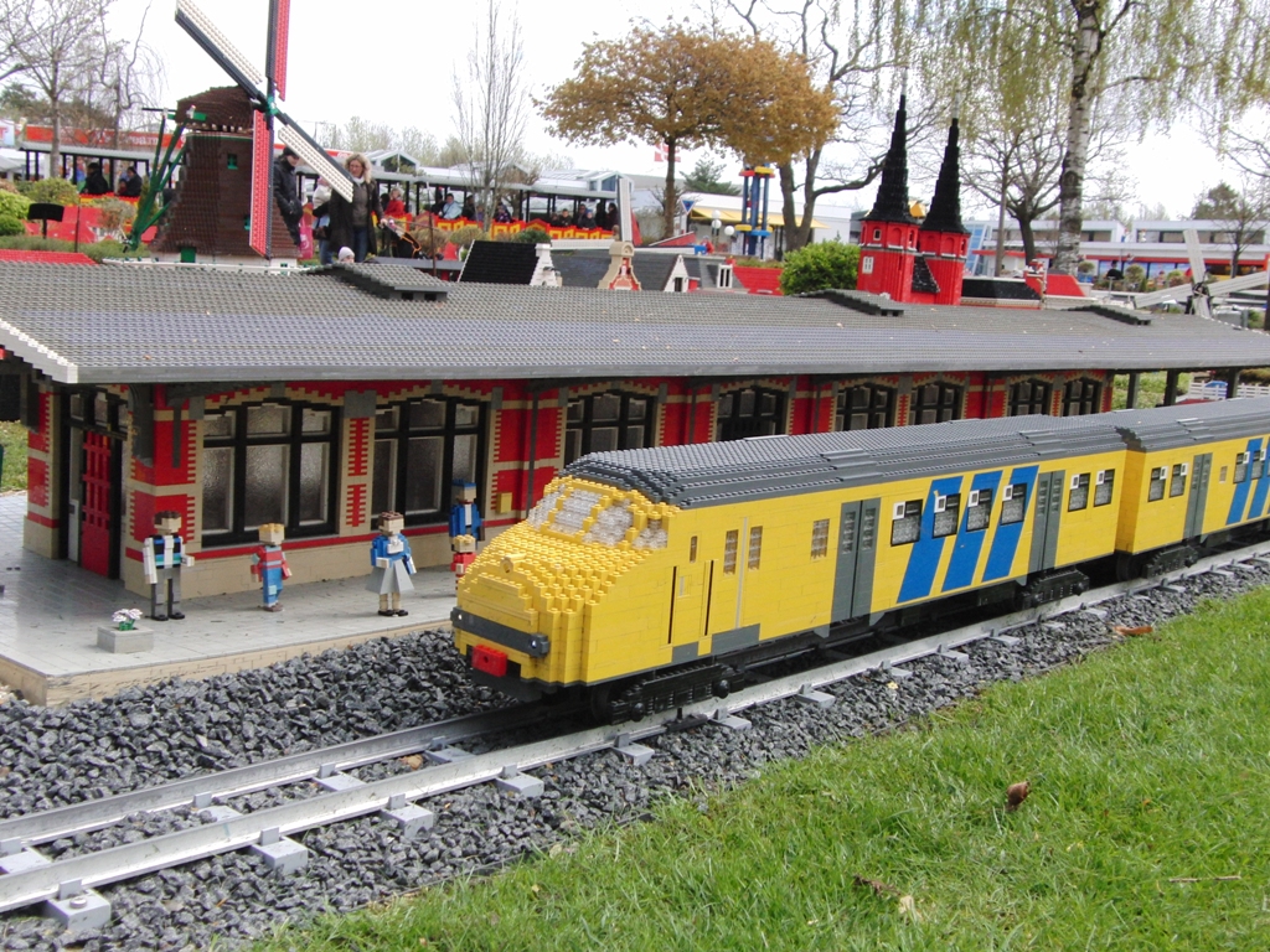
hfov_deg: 45.8
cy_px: 476
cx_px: 635
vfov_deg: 35.1
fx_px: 1504
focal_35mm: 41
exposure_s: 1/640
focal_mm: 7.2
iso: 200
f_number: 3.5
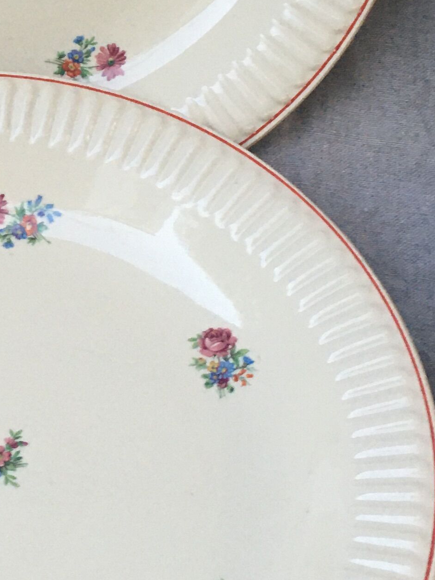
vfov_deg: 20.9
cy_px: 122
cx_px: -48
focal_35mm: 93
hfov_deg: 15.5
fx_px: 1558
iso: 125
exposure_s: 1/33
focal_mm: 4.15
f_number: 2.2
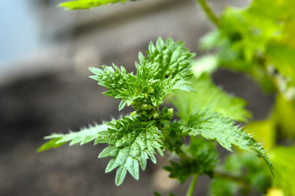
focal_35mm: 128
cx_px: 148
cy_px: 98
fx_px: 1043
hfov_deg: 16.1
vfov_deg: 10.7
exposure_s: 1/200
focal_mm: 85
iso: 250
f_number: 6.3
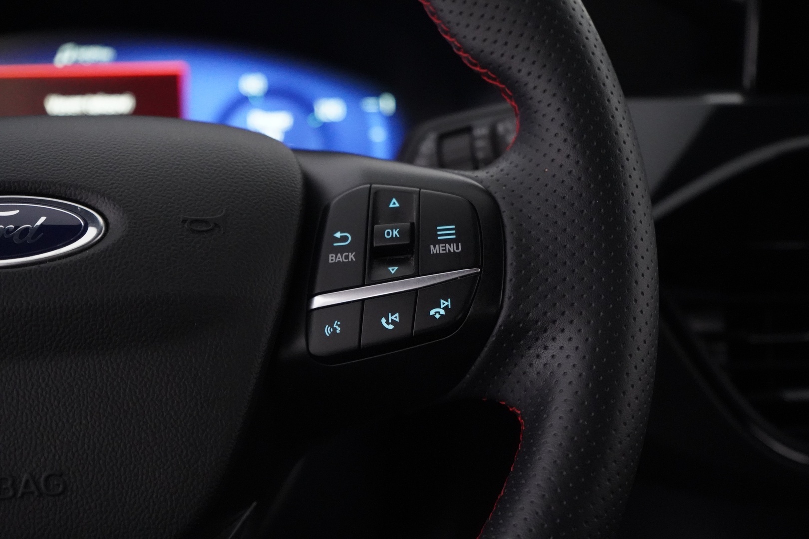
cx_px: 404
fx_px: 1483
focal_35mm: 66
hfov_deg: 30.5
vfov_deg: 20.6
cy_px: 270
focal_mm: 66
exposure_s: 1/80
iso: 12800
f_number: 5.6
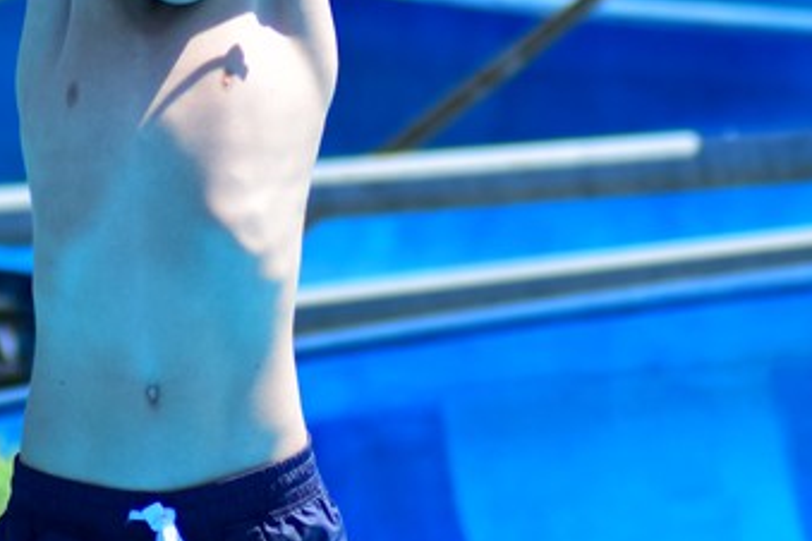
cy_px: -13
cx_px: 168
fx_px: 11232
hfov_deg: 4.1
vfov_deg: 2.8
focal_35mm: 498
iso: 280
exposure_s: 1/1250
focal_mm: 110
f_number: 4
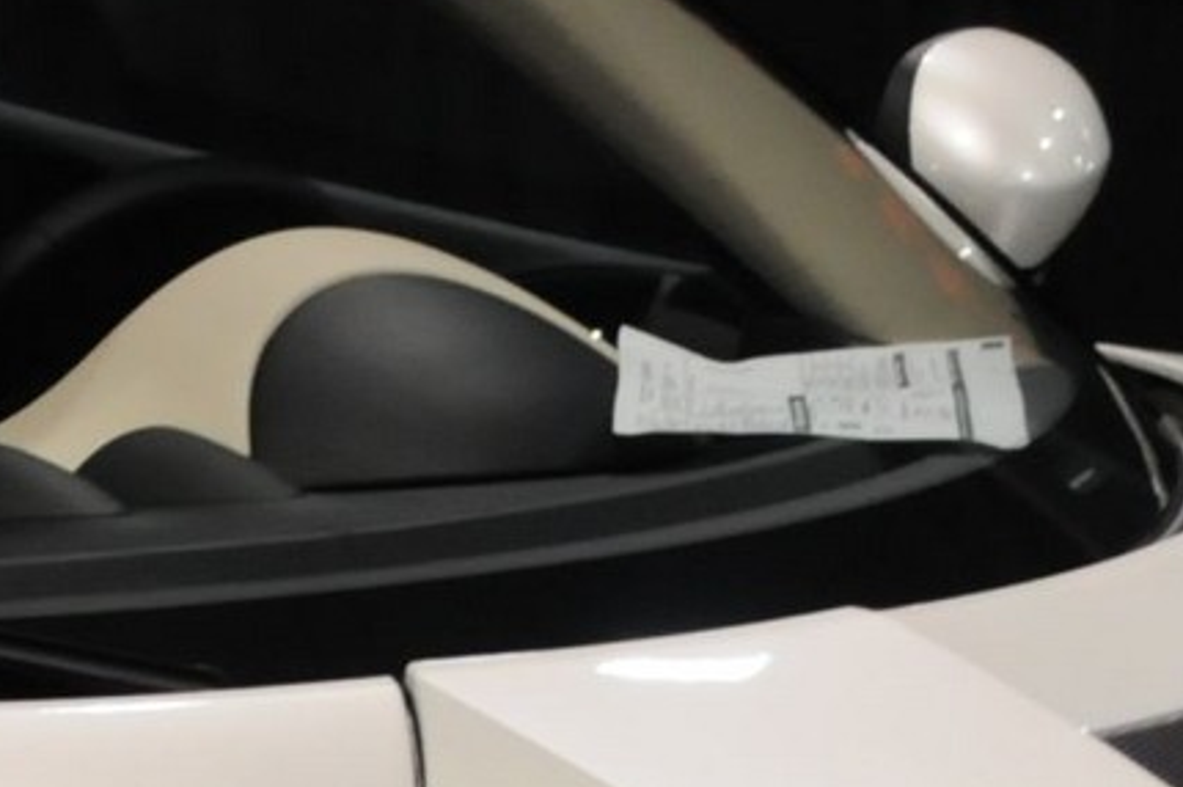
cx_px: -14
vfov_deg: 5.4
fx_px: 8304
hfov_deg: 8.1
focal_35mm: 253
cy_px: 970
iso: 800
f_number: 4.5
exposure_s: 1/50
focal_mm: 29
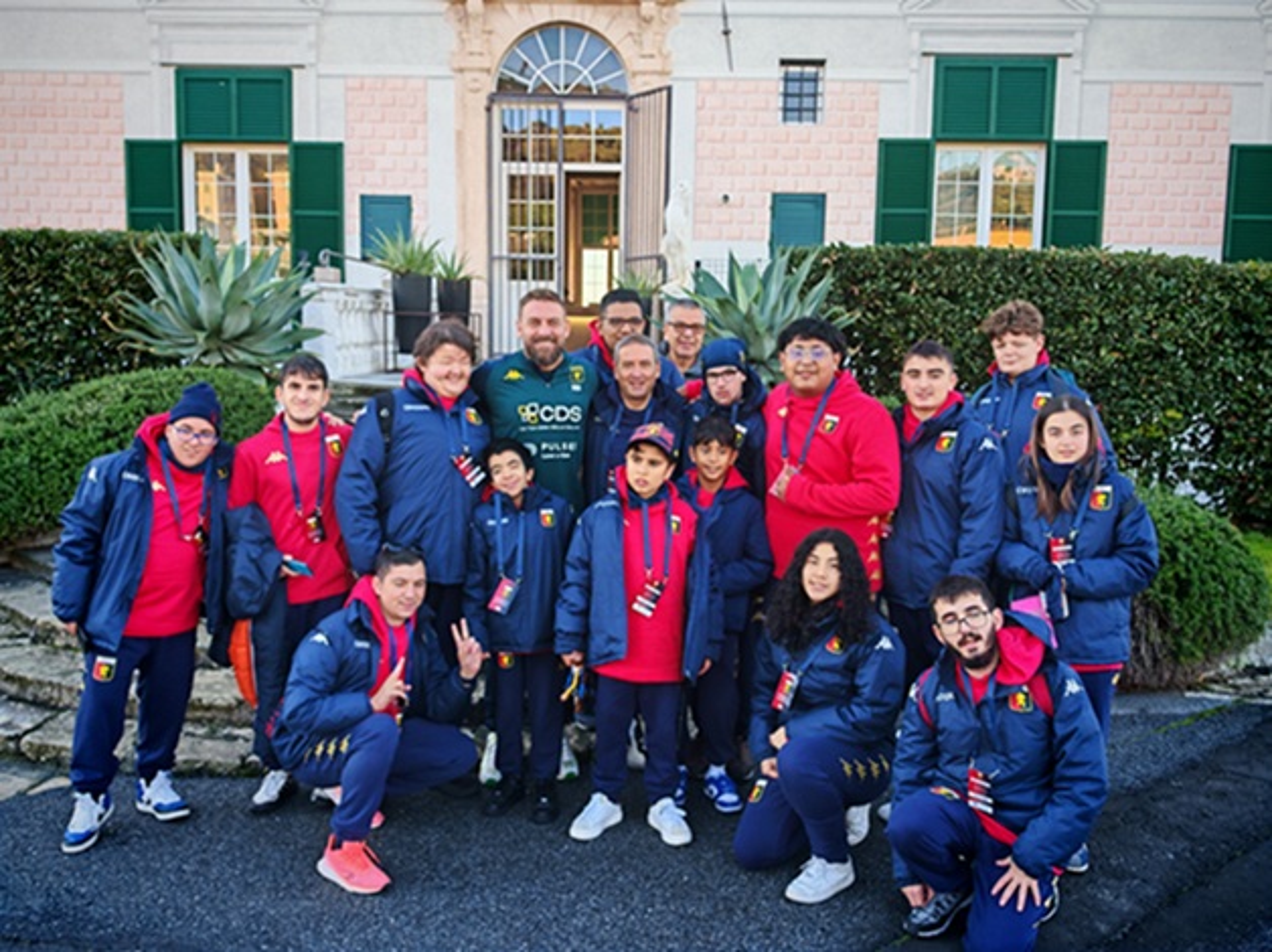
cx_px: 636
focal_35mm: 30
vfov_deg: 46.7
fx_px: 1102
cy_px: 476
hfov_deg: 60.0
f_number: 2
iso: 100
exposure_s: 1/490
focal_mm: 6.83
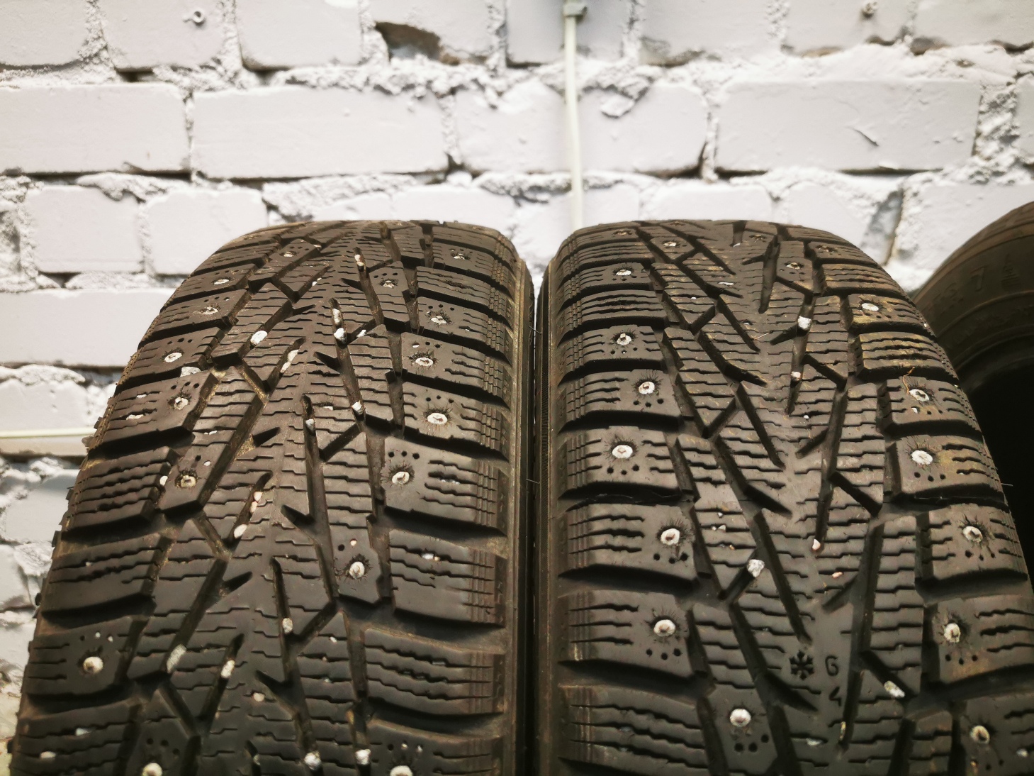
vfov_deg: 51.3
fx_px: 806
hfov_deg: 65.3
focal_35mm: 27
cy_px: 388
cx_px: 517
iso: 160
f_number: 1.6
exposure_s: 1/50
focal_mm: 5.56
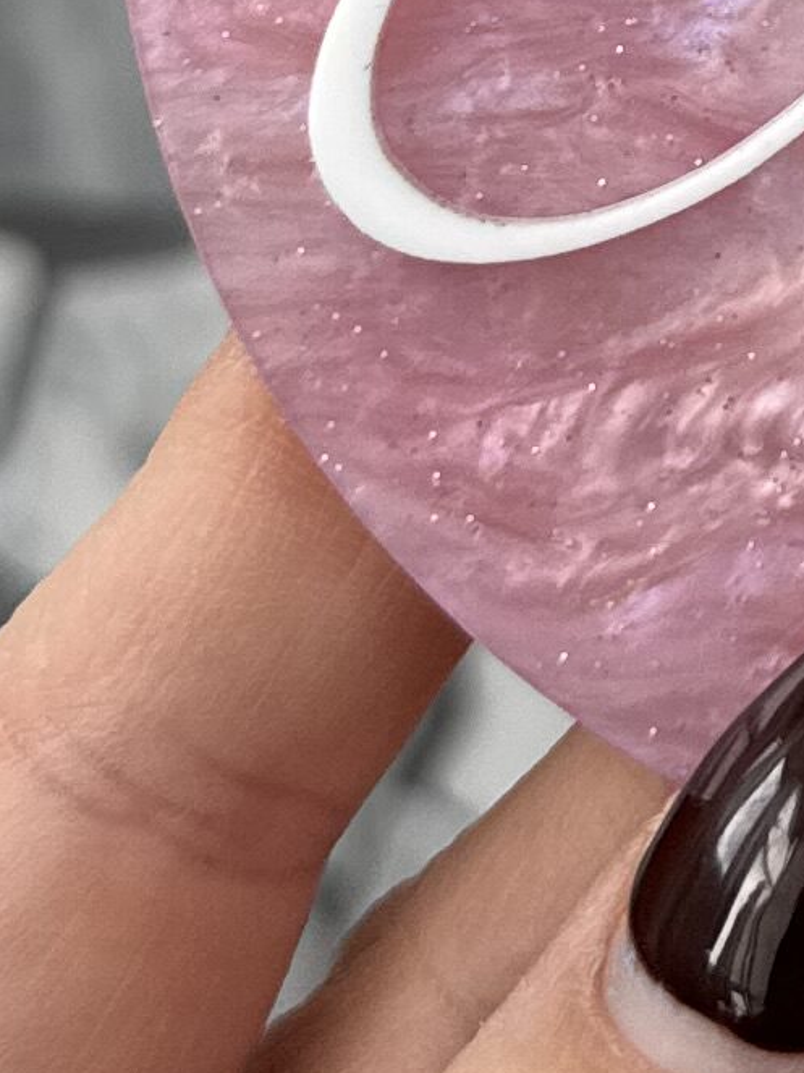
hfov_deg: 9.8
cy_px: -563
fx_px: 4523
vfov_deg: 12.8
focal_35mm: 146
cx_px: 1217
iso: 80
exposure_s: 1/409
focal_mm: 6.76
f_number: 1.78
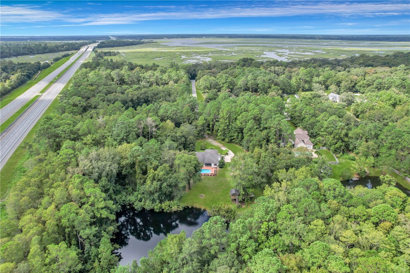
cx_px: 205
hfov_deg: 78.6
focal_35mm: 22
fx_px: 250
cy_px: 136
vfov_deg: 57.2
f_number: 2.8
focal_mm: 8.38
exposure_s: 1/1250
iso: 100
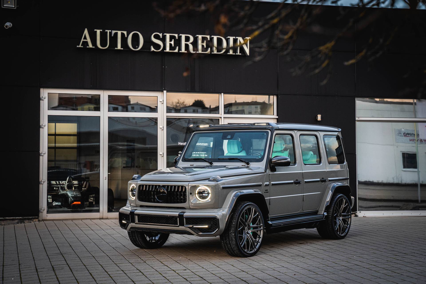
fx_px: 710
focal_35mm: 60
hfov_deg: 33.4
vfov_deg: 22.6
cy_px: 142
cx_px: 213
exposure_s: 1/125
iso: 1000
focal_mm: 60
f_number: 5
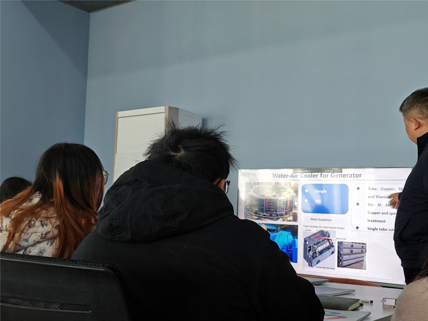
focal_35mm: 46
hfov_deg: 41.2
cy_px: 160
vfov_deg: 31.5
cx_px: 214
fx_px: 569
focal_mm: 6.55
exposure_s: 1/100
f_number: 1.6
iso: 125
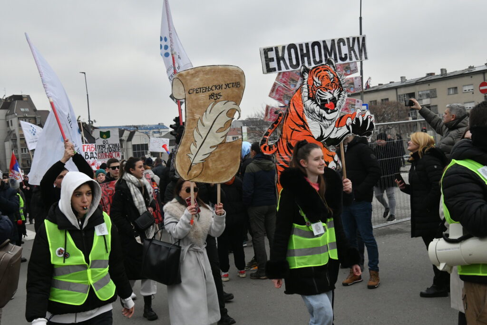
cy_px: 162
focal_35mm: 44
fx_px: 595
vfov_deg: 30.5
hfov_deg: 44.5
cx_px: 244
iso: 3200
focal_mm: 44
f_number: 11
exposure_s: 1/800
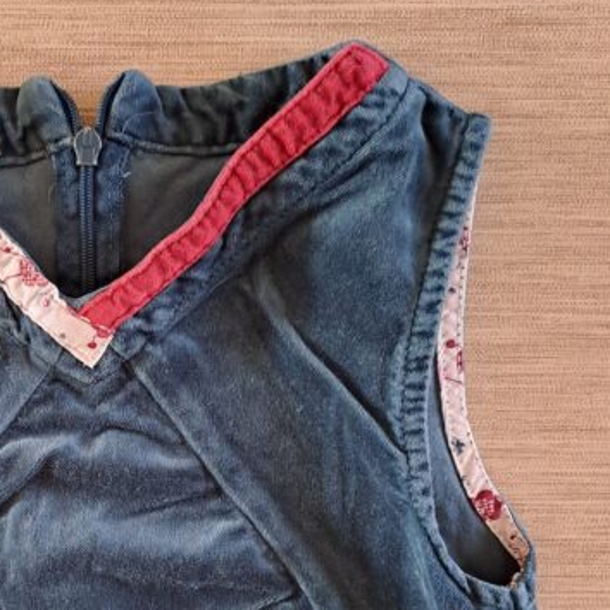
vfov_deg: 32.9
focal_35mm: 50
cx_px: 96
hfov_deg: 32.8
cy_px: 500
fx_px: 997
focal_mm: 4.65
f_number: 1.8
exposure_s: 1/33
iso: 250
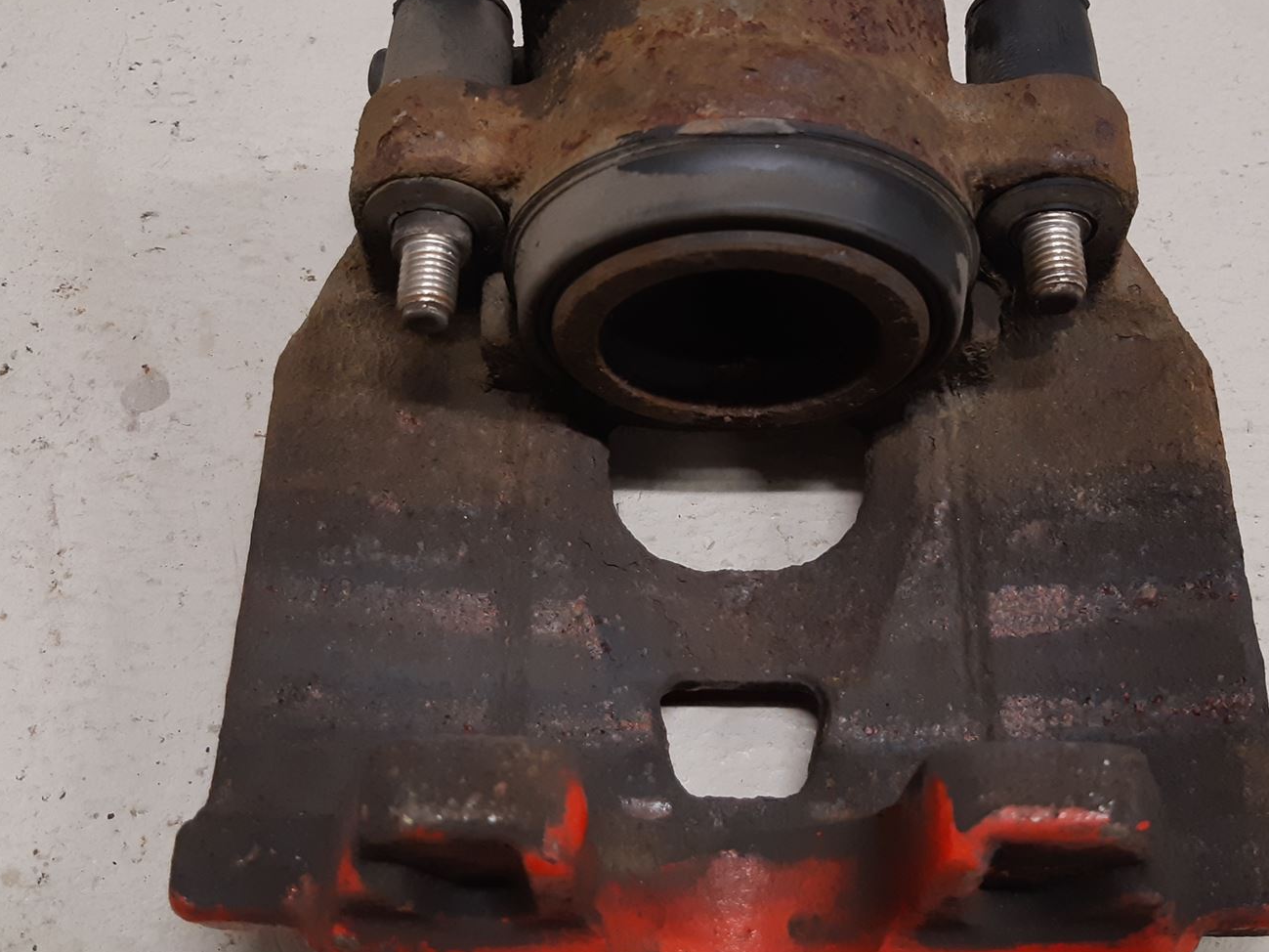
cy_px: 396
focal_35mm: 41
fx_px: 1503
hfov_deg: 45.8
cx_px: 667
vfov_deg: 35.0
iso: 160
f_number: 1.7
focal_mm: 3.93
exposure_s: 1/50
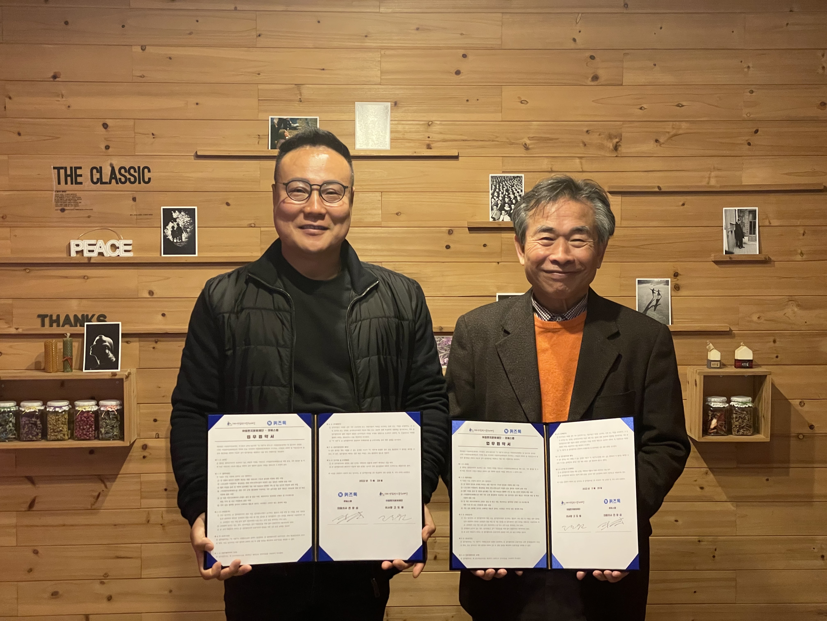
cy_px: 310
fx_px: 1242
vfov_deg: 28.0
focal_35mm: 52
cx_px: 414
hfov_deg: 36.8
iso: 500
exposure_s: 1/60
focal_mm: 6
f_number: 2
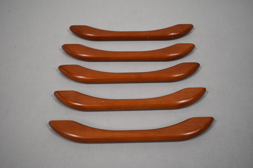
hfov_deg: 45.0
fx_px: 306
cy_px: 84
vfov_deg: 30.9
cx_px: 126
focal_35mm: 44
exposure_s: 1/250
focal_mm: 29
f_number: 4.2
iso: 640
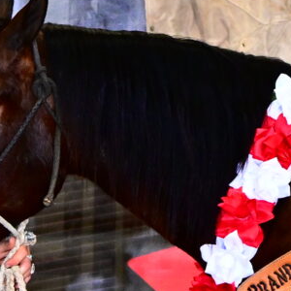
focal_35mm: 688
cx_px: -117
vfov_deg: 2.5
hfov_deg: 2.5
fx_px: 6543
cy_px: 255
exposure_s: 1/200
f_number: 6.3
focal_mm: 95
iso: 2500
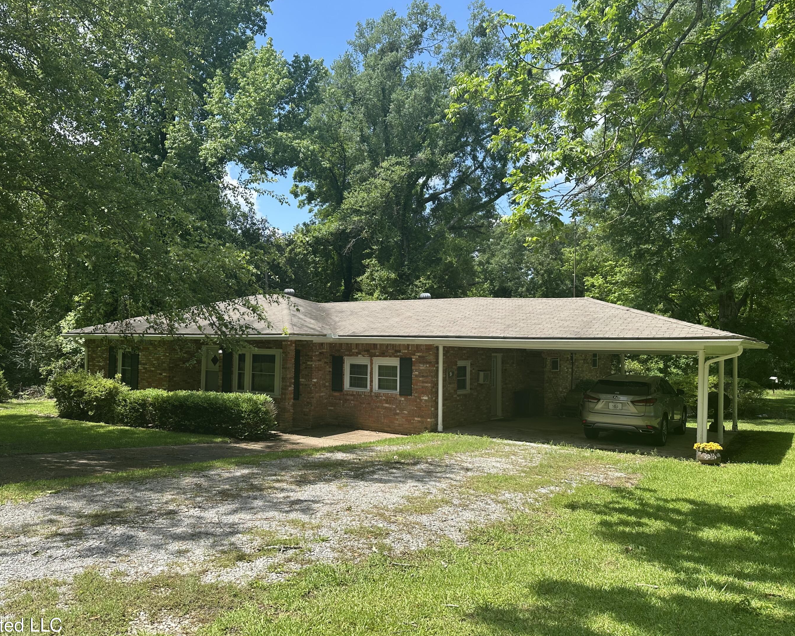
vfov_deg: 54.9
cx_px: 368
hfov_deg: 65.9
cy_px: 324
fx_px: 612
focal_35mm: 26
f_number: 1.78
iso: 80
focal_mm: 6.86
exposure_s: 1/2203
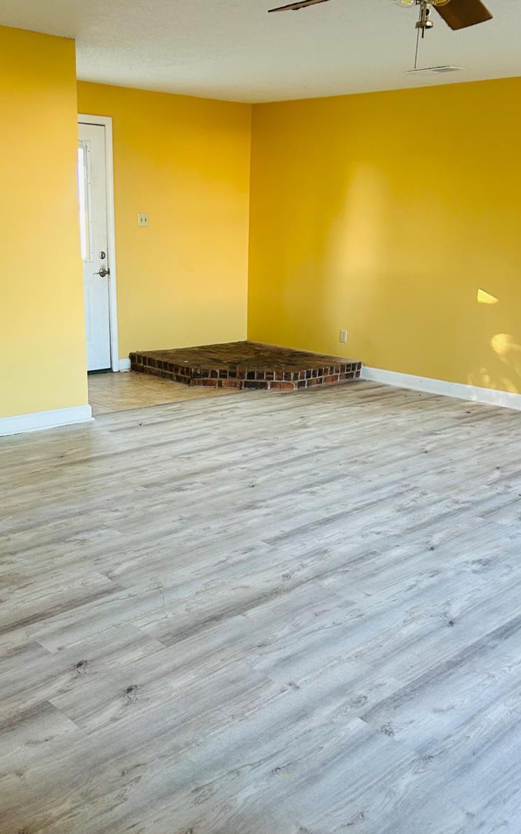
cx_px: 213
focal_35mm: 35
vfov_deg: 55.2
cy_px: 470
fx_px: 795
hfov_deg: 36.2
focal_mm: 5.7
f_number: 1.5
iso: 125
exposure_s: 1/80
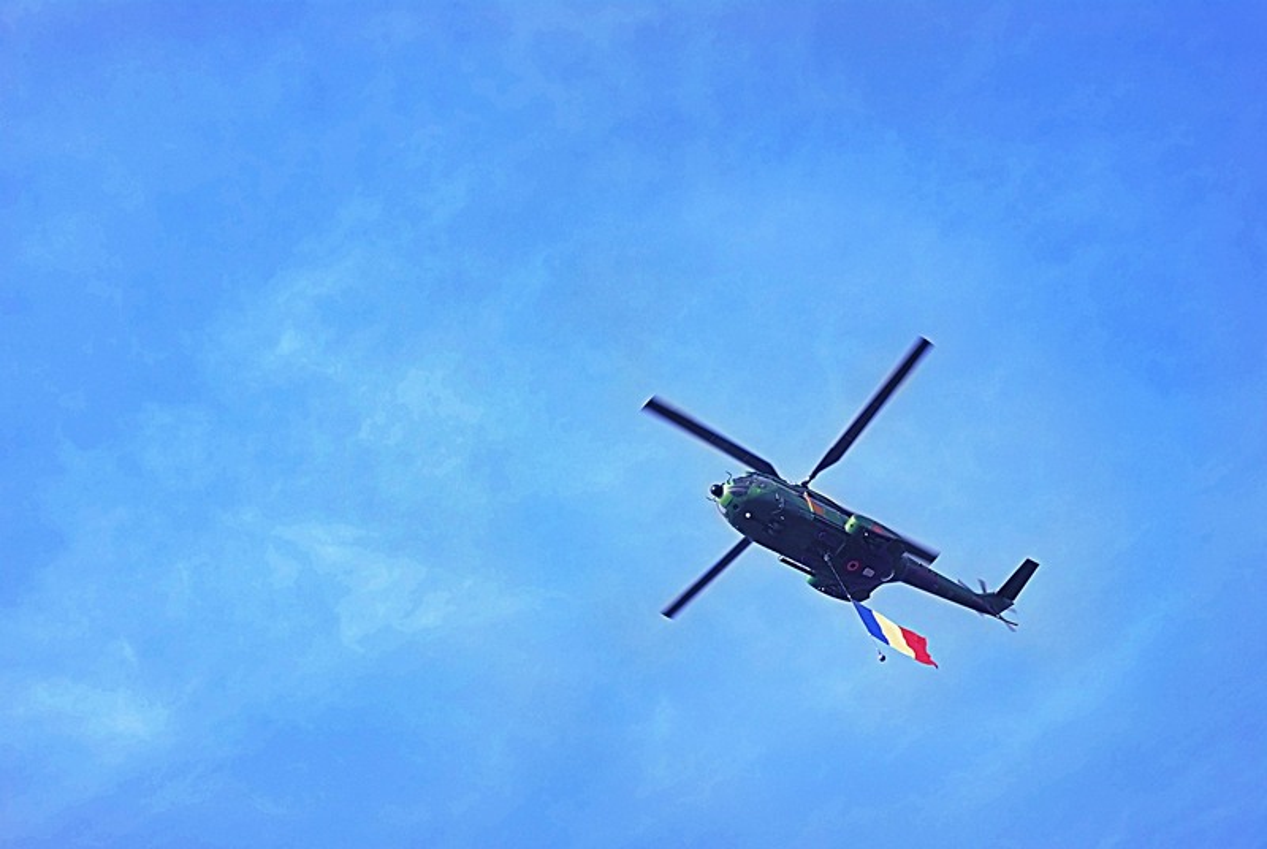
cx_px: 634
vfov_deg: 18.2
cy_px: 424
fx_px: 2643
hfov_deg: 27.0
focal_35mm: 75
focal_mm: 50
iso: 100
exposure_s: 1/500
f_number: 2.8
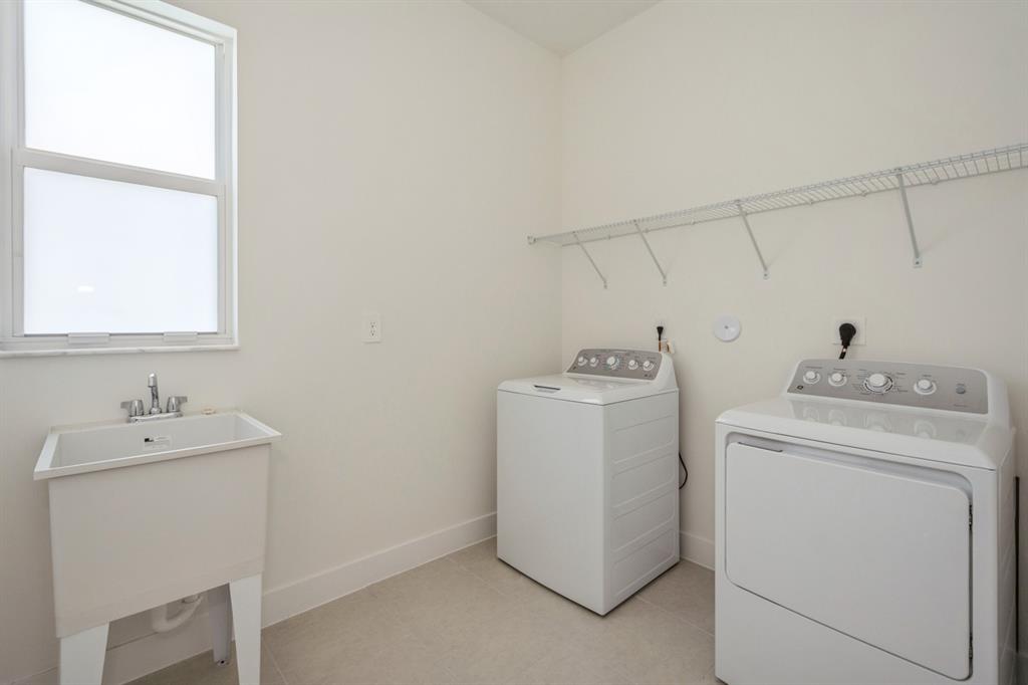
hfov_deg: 100.4
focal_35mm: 15
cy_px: 342
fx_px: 428
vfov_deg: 77.3
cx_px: 514
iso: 200
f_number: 5
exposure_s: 1/60
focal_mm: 10
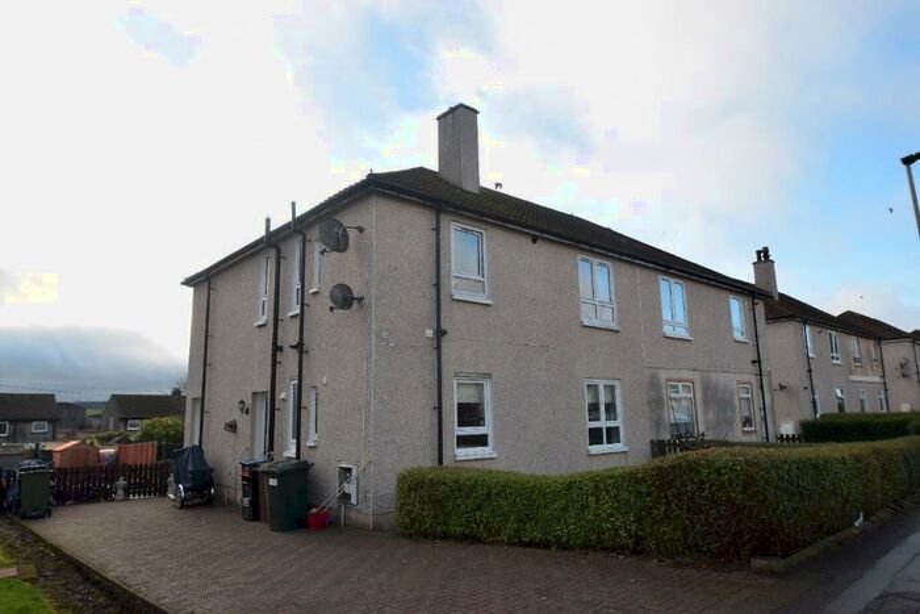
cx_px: 460
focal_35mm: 22
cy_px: 307
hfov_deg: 77.3
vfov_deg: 56.2
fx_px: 575
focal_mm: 15
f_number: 8
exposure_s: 1/250
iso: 250
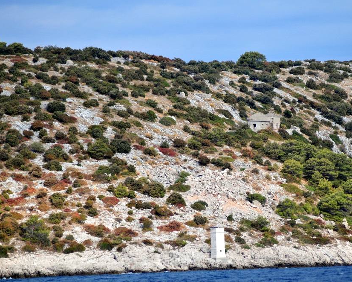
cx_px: 205
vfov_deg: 4.6
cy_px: 141
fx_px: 3542
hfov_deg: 5.7
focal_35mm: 340
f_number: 4.8
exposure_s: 1/1250
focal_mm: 200
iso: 320
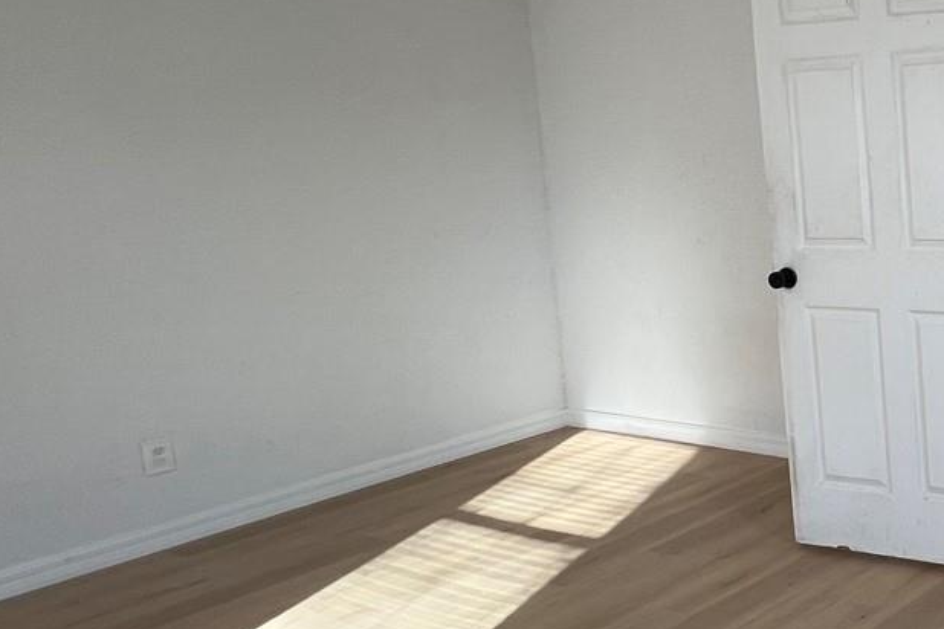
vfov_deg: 37.7
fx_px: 918
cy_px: 260
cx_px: 1167
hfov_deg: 38.2
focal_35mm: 35
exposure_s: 1/120
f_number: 1.8
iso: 50
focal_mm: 1.57
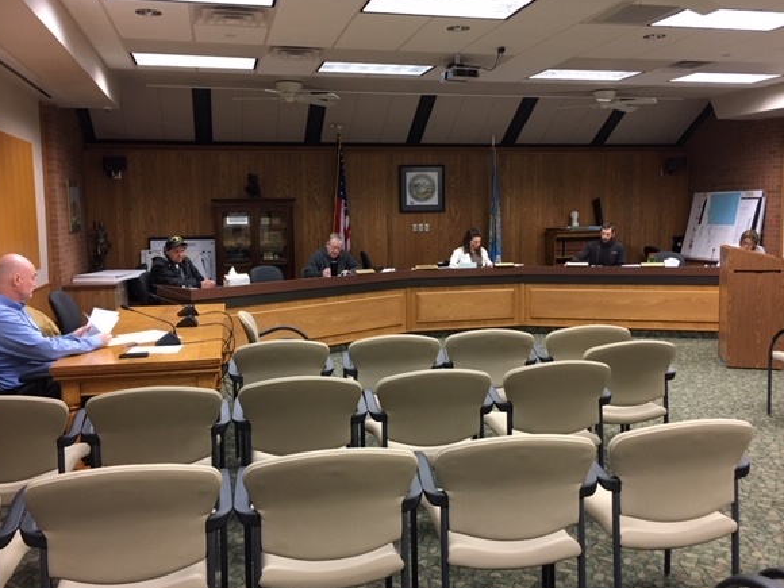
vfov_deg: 44.2
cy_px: 284
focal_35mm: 32
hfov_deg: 56.8
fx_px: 725
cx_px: 395
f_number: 2.2
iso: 125
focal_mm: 4.15
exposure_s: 1/30
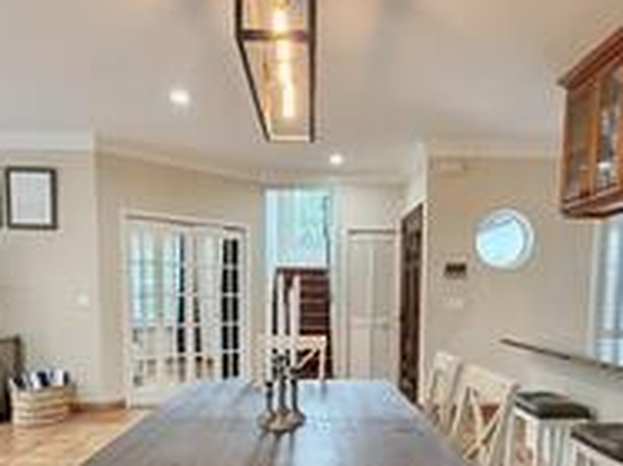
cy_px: 350
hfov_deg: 60.0
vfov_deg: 45.1
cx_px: 330
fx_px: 540
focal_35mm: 30
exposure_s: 1/60
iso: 320
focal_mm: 2.22
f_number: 2.2
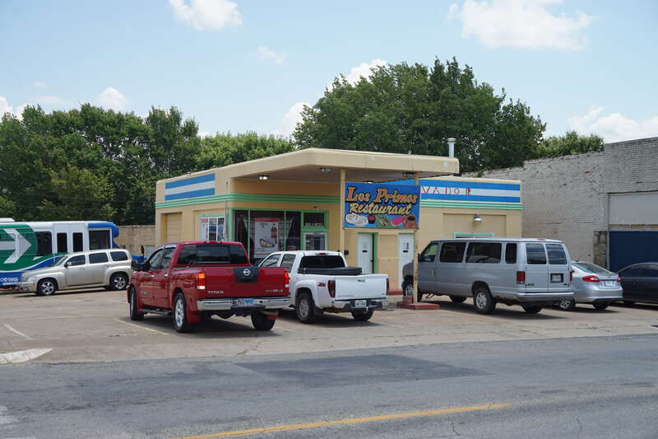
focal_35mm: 42
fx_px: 767
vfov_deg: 31.9
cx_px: 329
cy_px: 220
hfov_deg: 46.4
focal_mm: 28
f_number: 9
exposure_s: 1/160
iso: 100
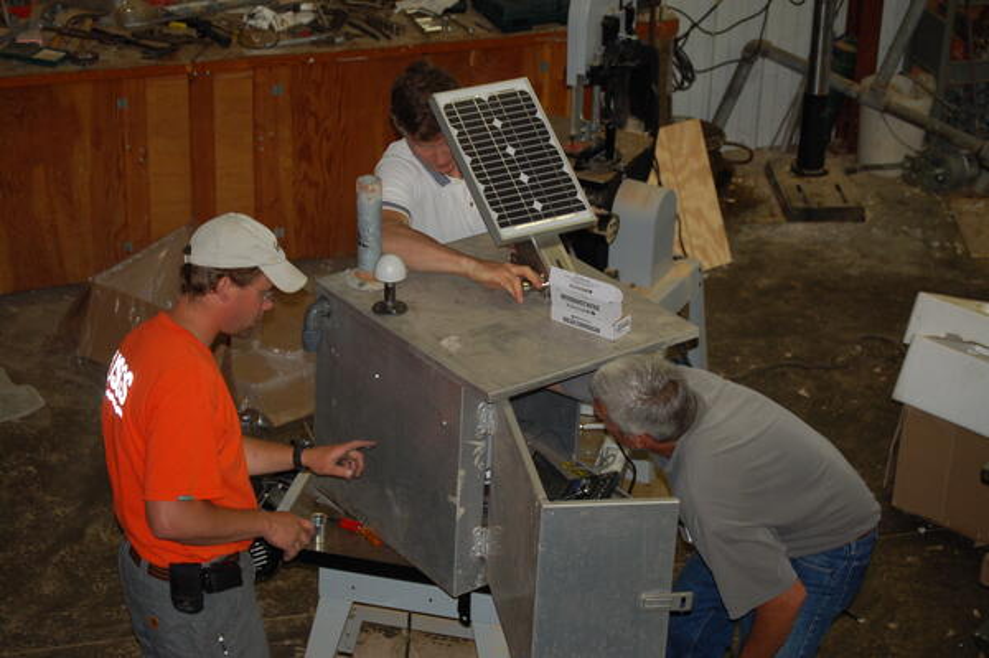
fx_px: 2265
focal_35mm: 82
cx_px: 494
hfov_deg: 24.6
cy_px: 329
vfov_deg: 16.5
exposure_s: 1/60
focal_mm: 55
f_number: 4
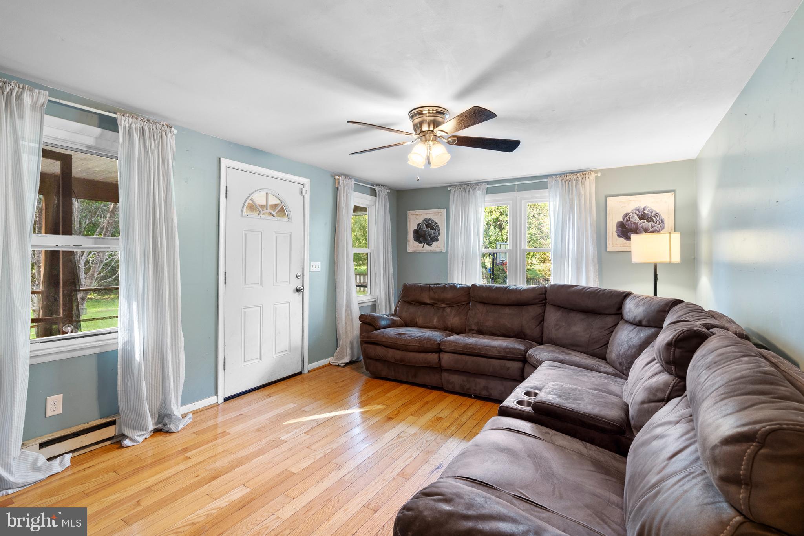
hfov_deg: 96.7
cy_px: 268
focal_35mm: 16
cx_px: 402
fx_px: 357
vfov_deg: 73.7
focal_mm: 16
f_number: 8
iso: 320
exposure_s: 1.6
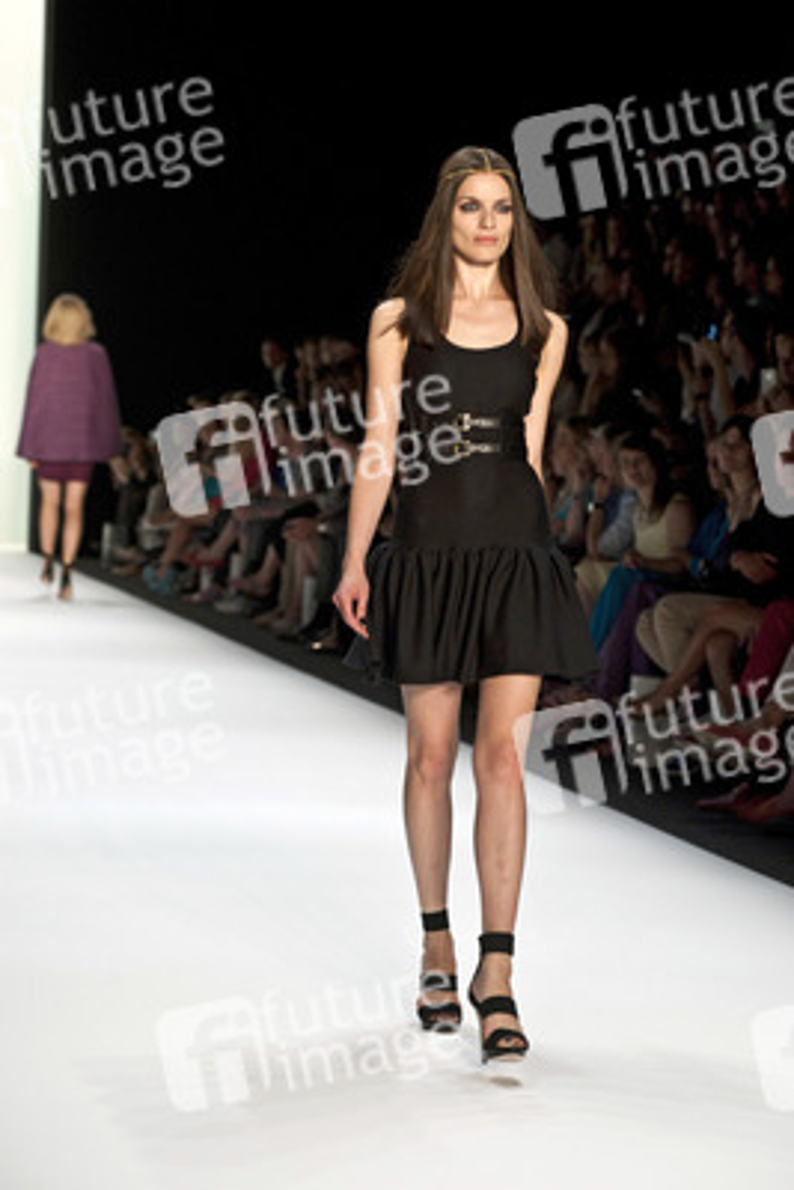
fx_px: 3702
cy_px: 595
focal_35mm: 112
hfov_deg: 12.2
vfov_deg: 18.3
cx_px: 397
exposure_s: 1/200
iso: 1600
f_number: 7.1
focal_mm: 112
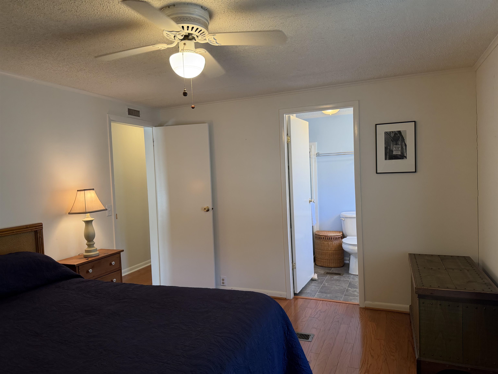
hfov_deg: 71.6
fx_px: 345
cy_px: 187
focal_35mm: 24
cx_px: 249
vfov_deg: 56.8
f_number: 1.78
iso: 200
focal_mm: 6.76
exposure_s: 1/120
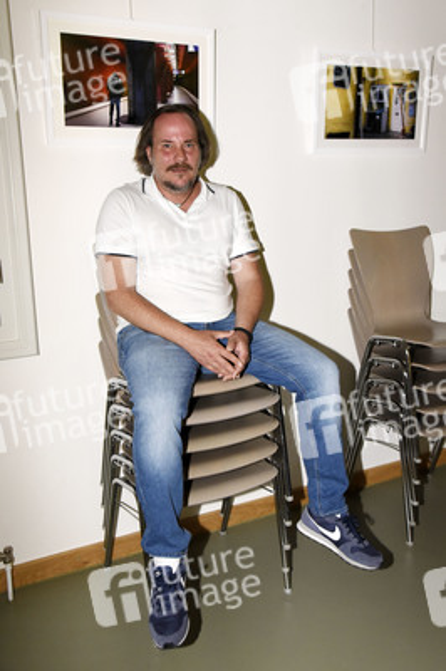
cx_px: 223
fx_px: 596
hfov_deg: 41.0
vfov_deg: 58.8
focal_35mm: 32
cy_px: 336
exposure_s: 1/80
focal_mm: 32
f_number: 6.3
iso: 3200
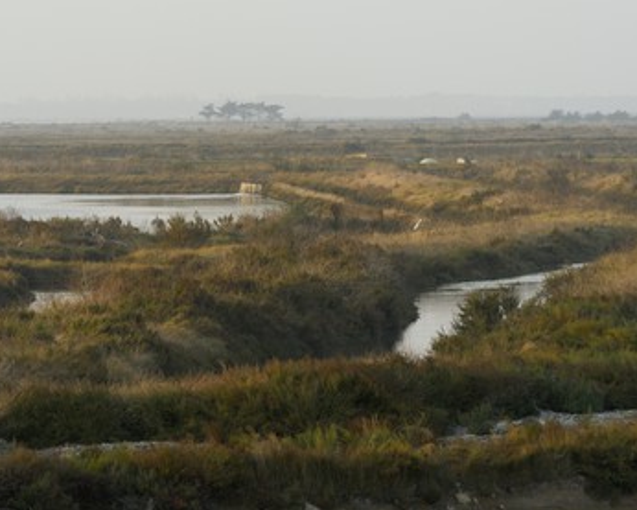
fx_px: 4989
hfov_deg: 7.3
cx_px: 261
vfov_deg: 5.9
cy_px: 256
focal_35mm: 265
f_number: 4.2
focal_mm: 155
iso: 100
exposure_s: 1/160
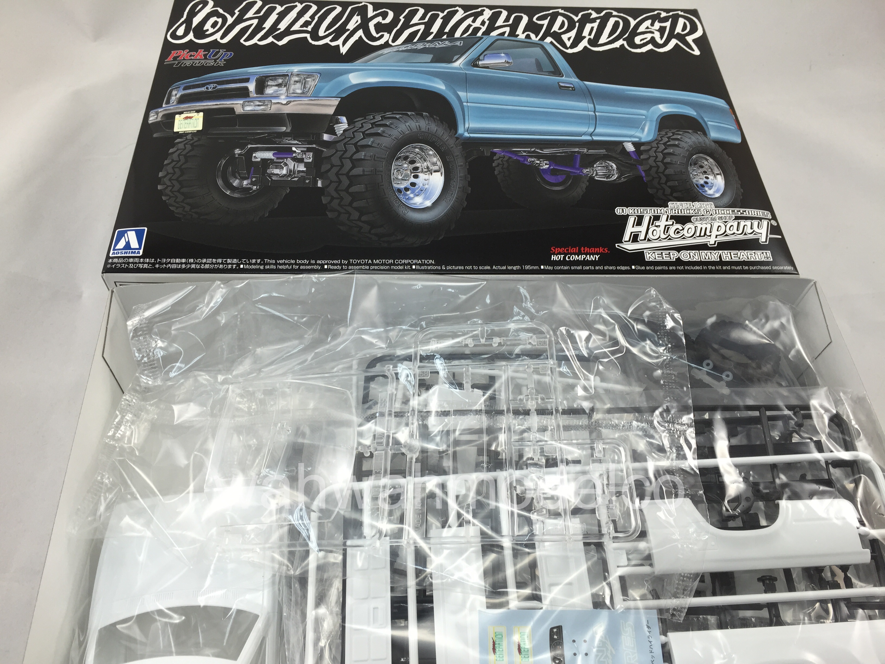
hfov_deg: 61.7
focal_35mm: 29
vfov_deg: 48.2
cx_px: 442
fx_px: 741
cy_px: 332
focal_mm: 4.15
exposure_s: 1/50
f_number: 2.2
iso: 32
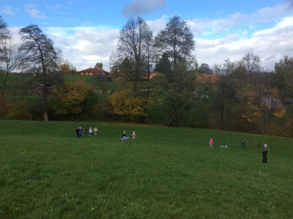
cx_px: 146
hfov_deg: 56.9
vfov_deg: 44.0
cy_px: 110
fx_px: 270
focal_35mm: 32
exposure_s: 1/763
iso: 32
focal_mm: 3.3
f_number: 2.4
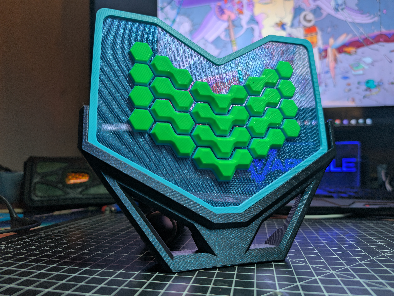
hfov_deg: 71.5
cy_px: 148
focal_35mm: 24
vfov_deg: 56.9
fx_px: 274
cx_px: 197
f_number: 1.68
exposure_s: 1/17.7
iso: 22
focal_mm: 6.9
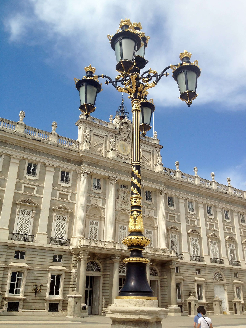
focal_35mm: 35
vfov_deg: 52.6
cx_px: 123
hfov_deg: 40.7
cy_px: 164
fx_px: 332
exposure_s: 1/1842
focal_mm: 4.28
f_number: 2.4
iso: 50
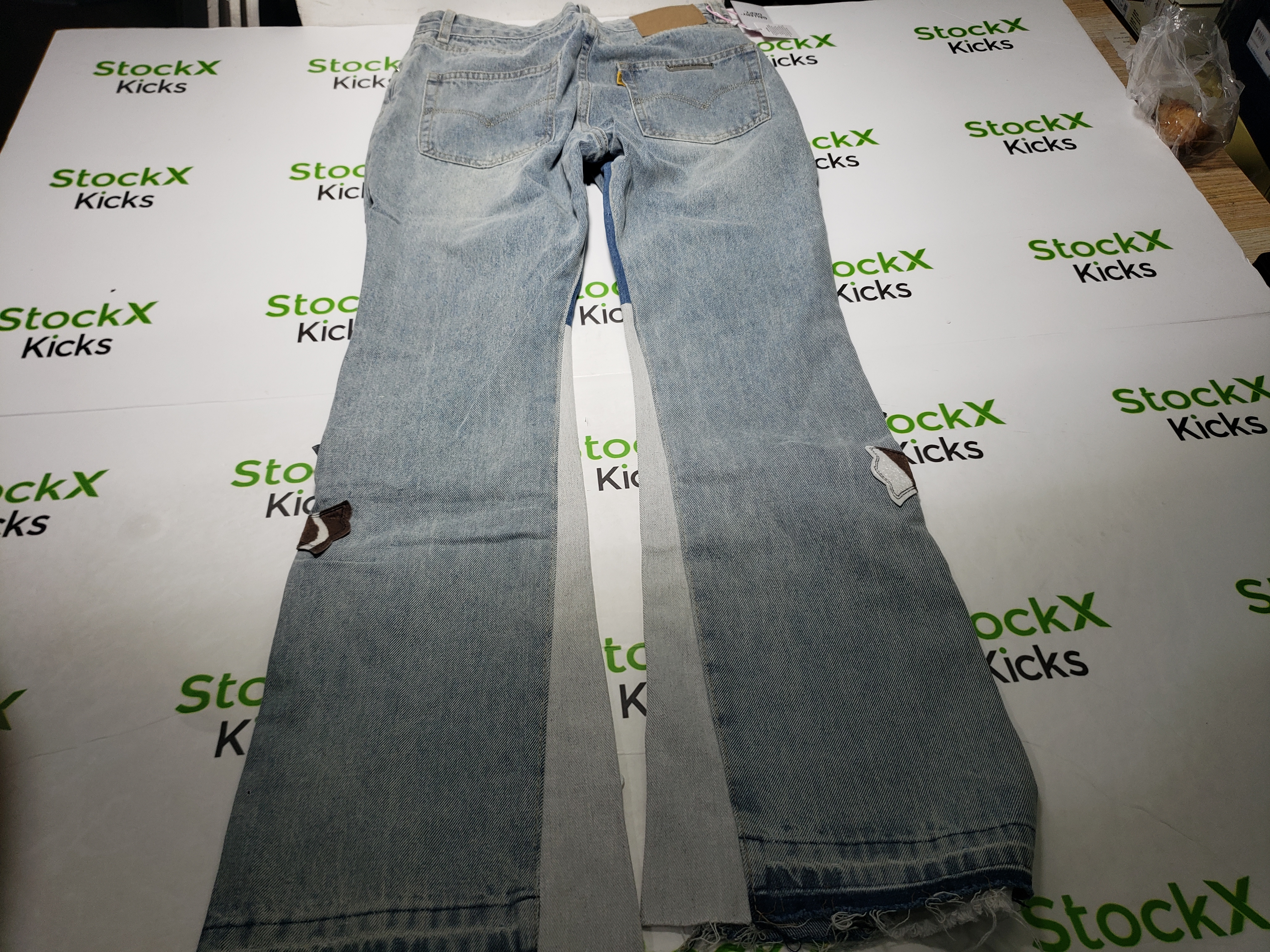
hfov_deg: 67.3
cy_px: 476
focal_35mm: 26
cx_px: 635
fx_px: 954
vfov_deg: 53.1
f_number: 1.5
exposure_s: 1/332
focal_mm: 4.3
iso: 50
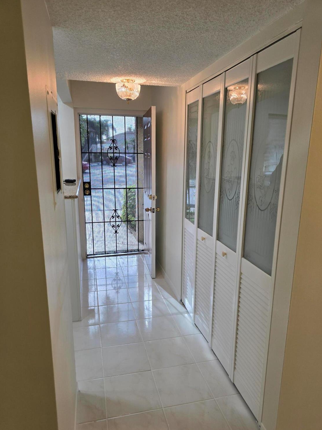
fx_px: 298
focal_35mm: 24
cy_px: 222
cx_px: 157
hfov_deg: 56.8
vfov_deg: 71.6
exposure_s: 1/120
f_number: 1.7
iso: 64
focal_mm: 6.3
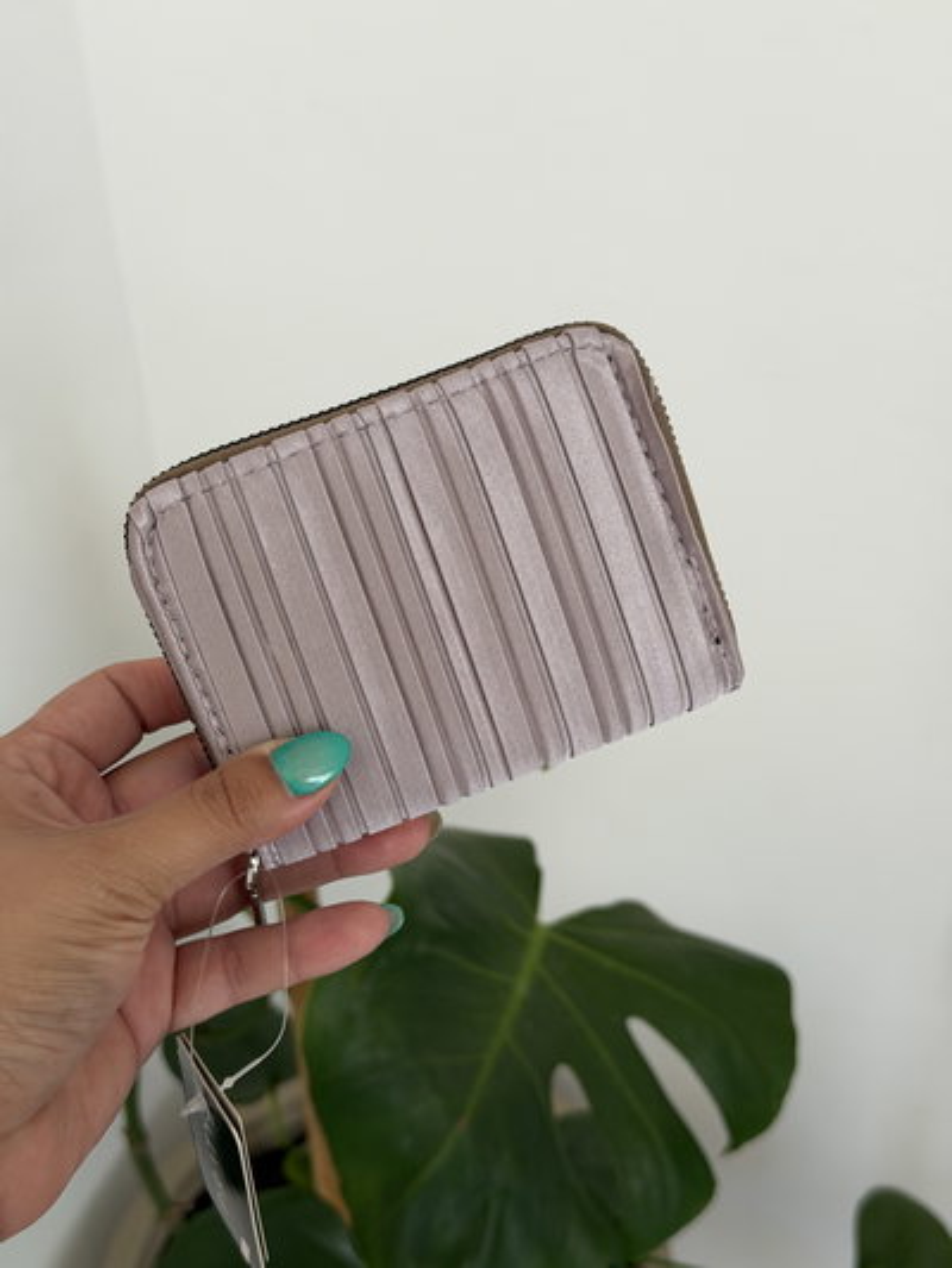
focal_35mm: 48
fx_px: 1759
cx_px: 476
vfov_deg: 39.6
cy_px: 634
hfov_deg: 30.3
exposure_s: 1/60
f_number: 1.78
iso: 125
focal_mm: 6.76
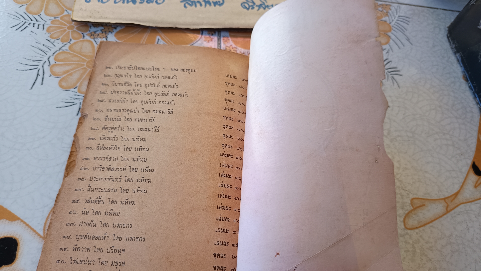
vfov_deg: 42.6
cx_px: 248
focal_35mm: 27
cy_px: 165
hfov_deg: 69.8
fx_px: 344
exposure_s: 1/50
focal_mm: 5.31
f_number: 1.7
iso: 156
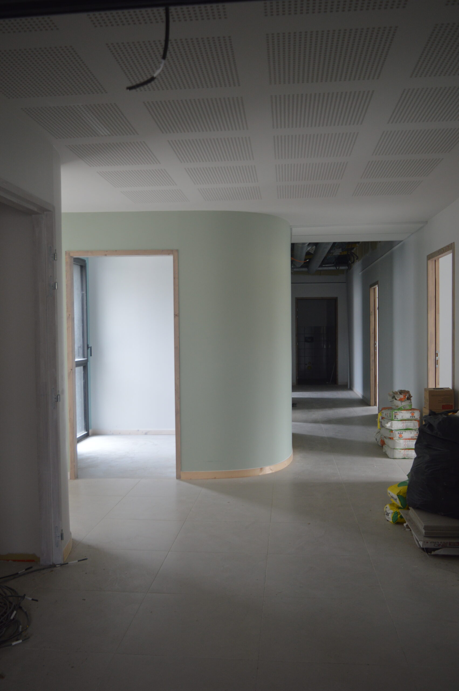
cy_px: 346
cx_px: 230
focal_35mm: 33
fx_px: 632
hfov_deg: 39.9
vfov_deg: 57.3
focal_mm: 22
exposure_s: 1/40
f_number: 3.8
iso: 400
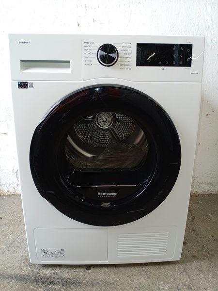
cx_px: 109
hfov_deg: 51.4
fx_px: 227
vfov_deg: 65.3
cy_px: 146
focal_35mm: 27
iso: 162
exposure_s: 1/33.3
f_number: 1.8
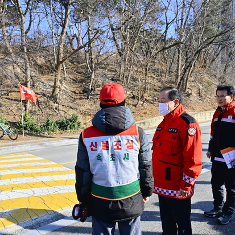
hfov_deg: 52.5
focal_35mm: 31
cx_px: 114
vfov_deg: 52.5
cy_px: 118
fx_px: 238
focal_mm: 24
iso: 100
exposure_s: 1/800
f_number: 4
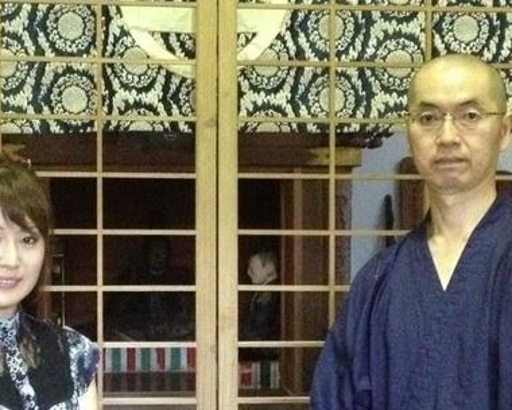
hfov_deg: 41.1
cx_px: 241
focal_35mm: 45
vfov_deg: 33.4
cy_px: 231
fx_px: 682
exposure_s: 1/15
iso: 800
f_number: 2.4
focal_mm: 4.28
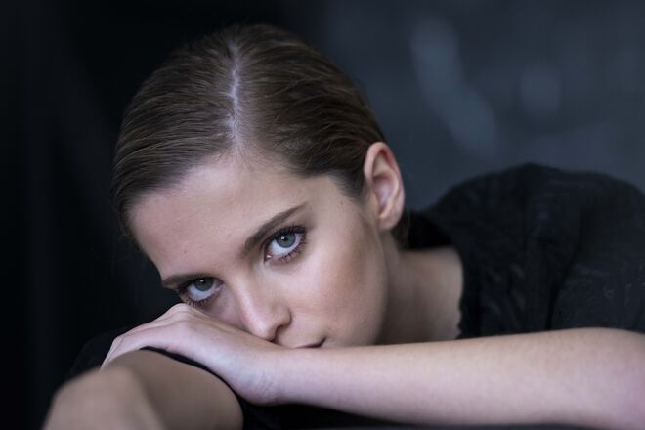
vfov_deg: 6.9
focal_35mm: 200
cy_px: 215
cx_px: 322
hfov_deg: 10.3
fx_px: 3583
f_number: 2.8
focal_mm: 200
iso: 1000
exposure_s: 1/200
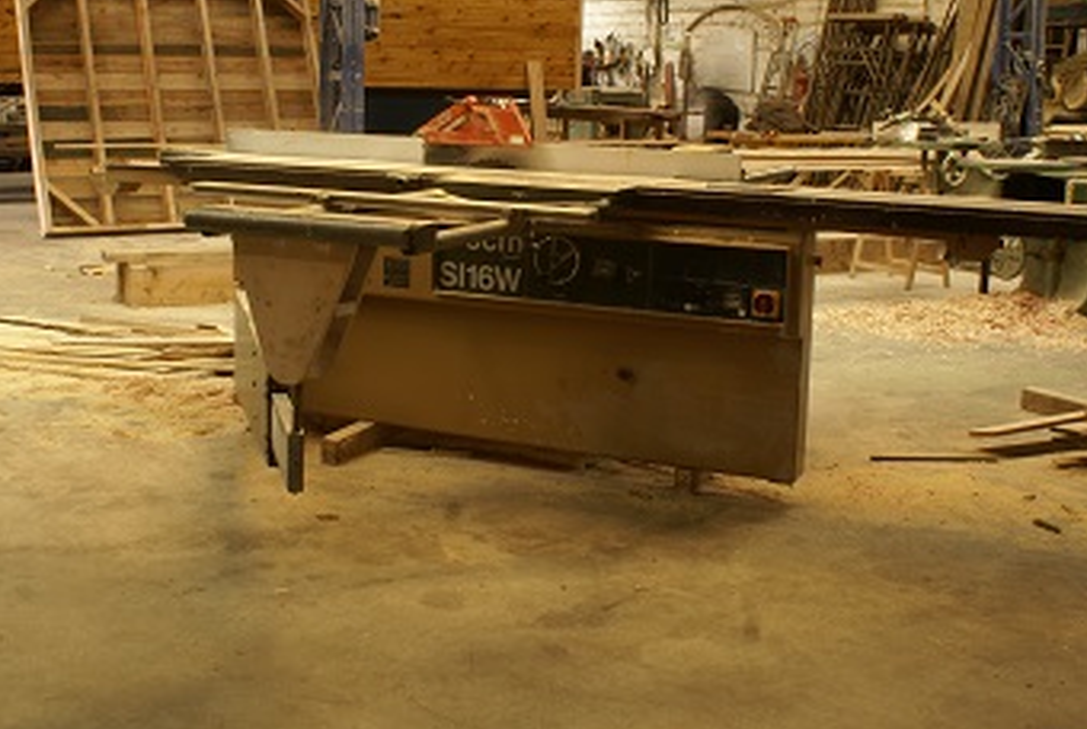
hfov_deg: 42.6
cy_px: 253
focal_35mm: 46
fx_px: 1391
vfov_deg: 29.2
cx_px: 486
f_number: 20
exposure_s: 2
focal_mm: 18
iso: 100
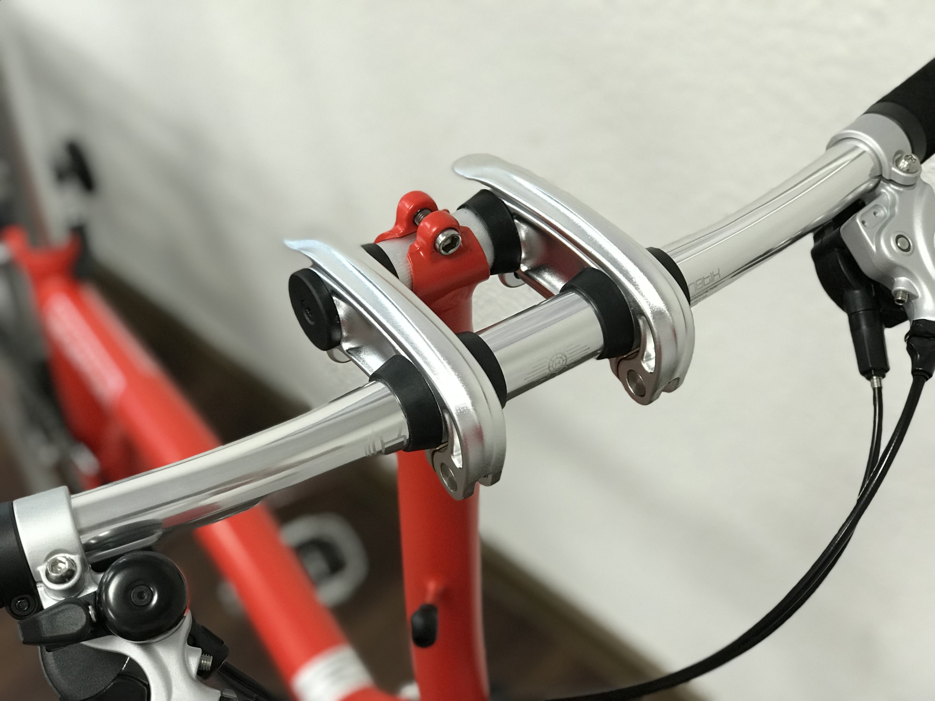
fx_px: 1540
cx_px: 468
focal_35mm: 57
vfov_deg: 25.7
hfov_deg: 33.8
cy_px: 350
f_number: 2.8
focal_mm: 6.6
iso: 80
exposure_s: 1/50
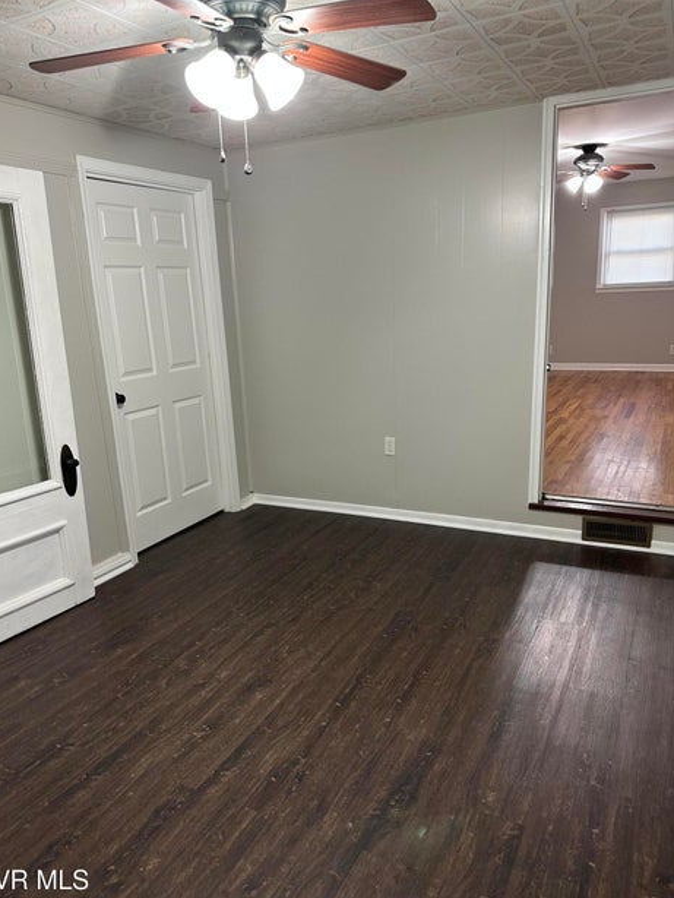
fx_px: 649
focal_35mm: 25
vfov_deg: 69.4
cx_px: 325
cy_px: 455
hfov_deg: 54.9
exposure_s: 1/60
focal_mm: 6.86
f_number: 1.78
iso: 200
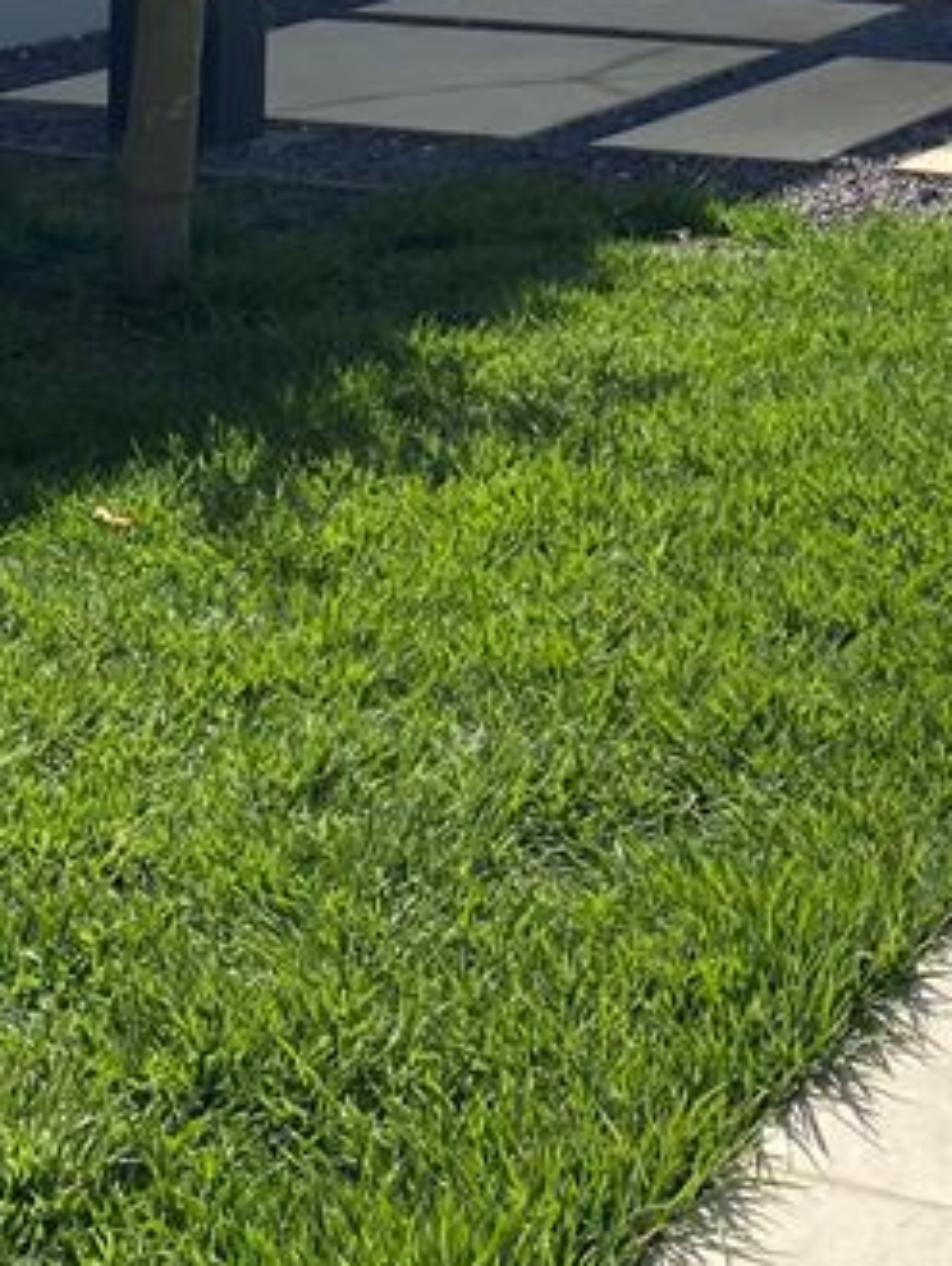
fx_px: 3113
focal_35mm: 85
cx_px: 726
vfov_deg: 20.4
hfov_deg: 17.3
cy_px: -503
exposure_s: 1/4444
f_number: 1.8
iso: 32
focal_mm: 4.25
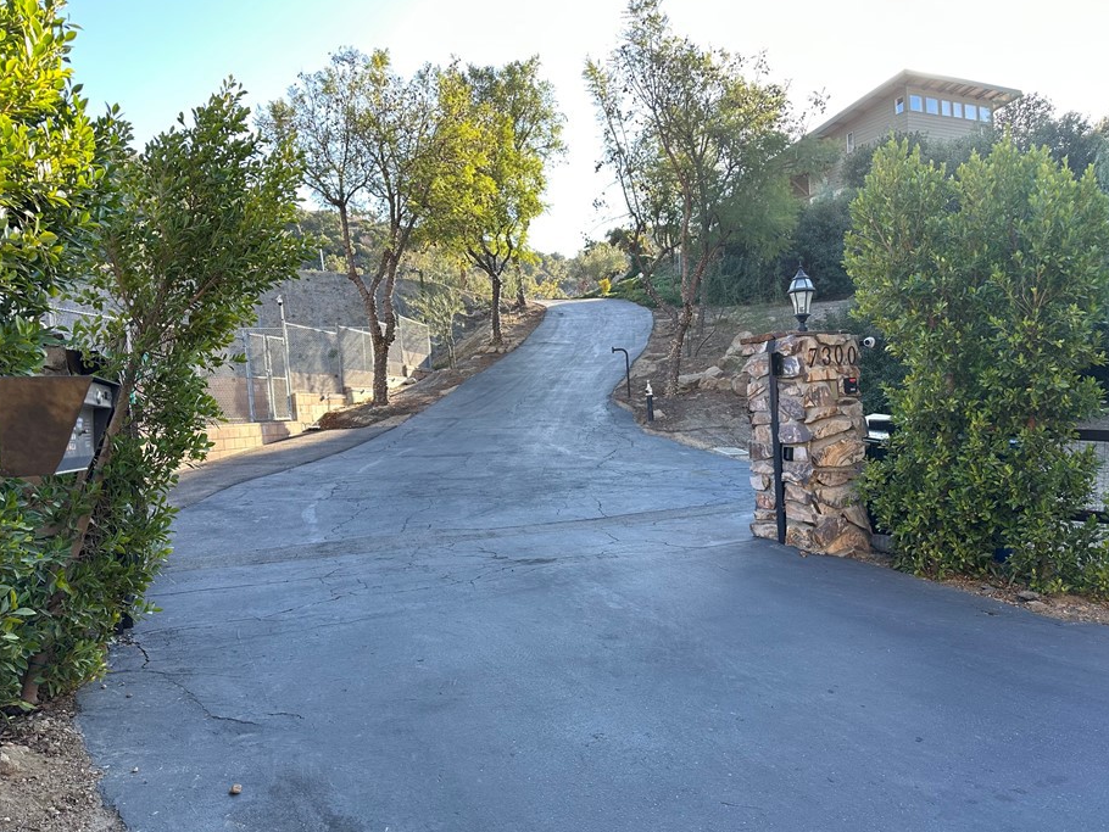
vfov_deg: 51.3
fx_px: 865
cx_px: 574
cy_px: 451
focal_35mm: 27
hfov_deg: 65.3
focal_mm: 6.86
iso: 80
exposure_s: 1/270
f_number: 1.78
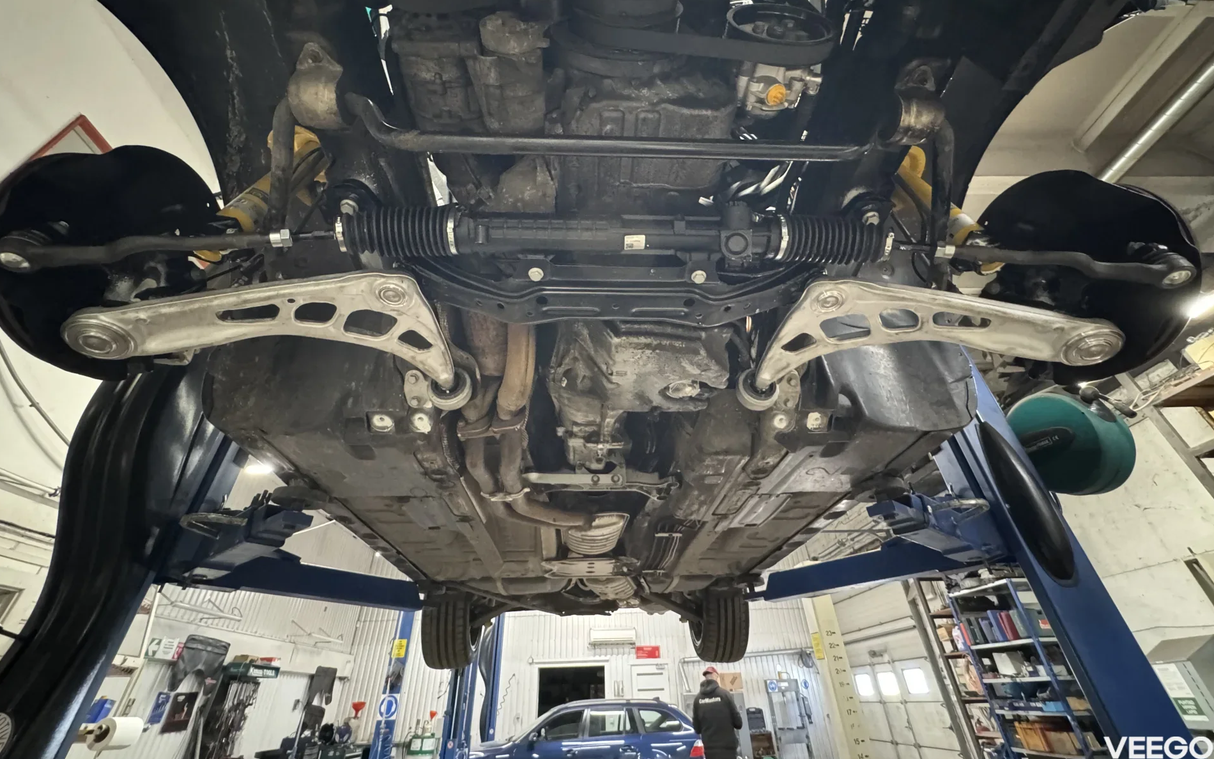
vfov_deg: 74.0
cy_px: 306
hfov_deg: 101.5
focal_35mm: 15
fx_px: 496
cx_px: 607
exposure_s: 1/33
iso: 1250
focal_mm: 2.22
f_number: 2.2
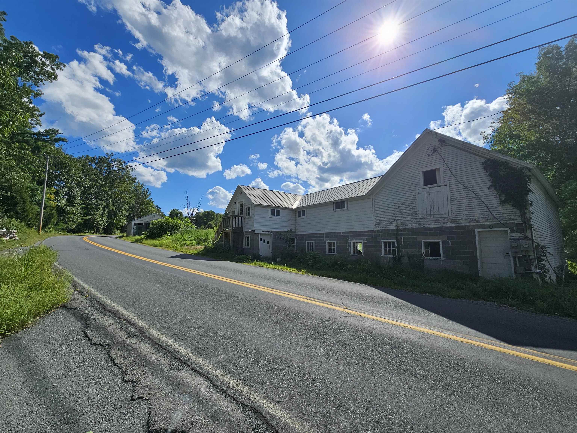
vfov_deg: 89.9
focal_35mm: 13
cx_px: 288
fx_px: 217
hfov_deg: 106.2
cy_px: 216
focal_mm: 2.2
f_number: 2.2
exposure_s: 1/4302
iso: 50
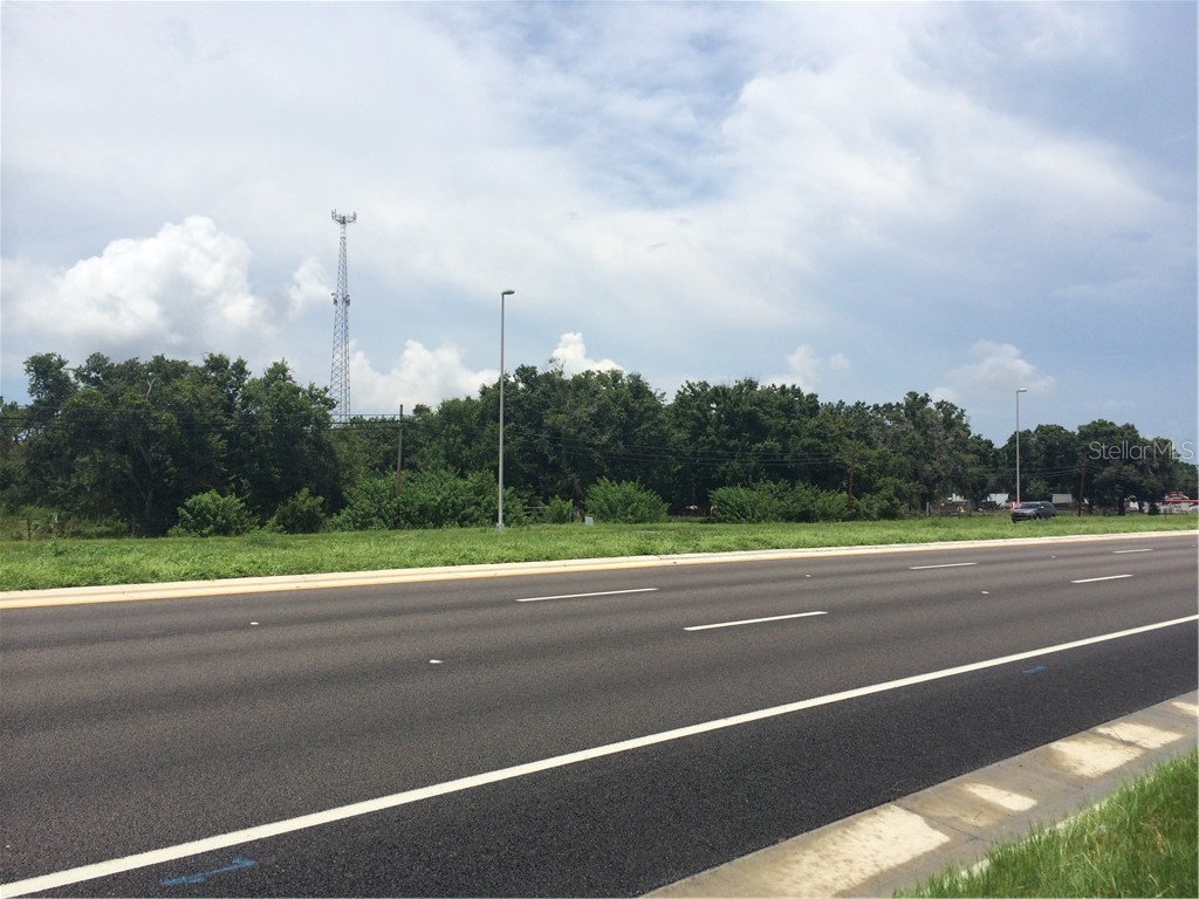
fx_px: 1039
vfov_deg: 46.8
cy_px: 450
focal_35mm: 30
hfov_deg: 60.0
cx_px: 600
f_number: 2.2
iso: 40
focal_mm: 4.12
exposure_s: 1/4115
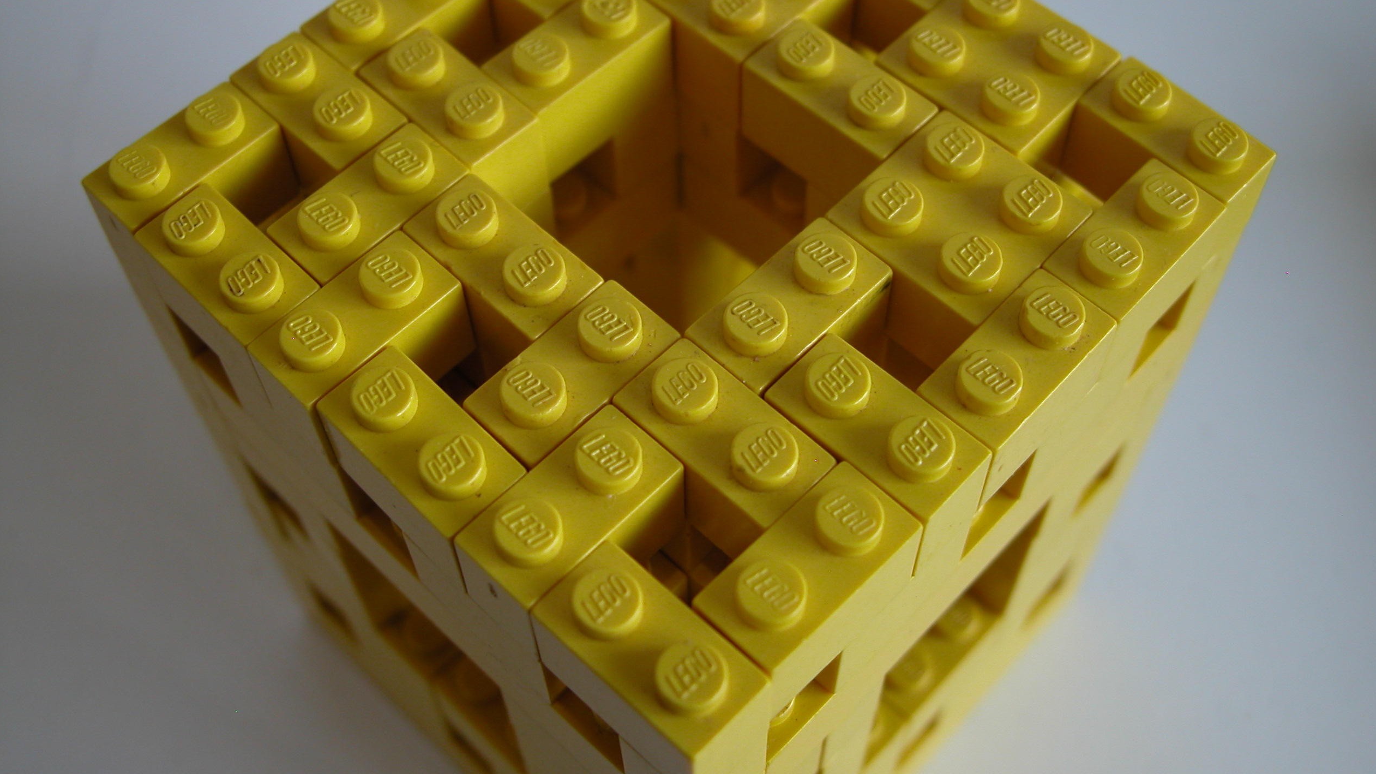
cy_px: 298
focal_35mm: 42
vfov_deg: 28.3
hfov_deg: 48.4
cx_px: 697
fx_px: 1532
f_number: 2.9
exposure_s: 1/30
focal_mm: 10
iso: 100
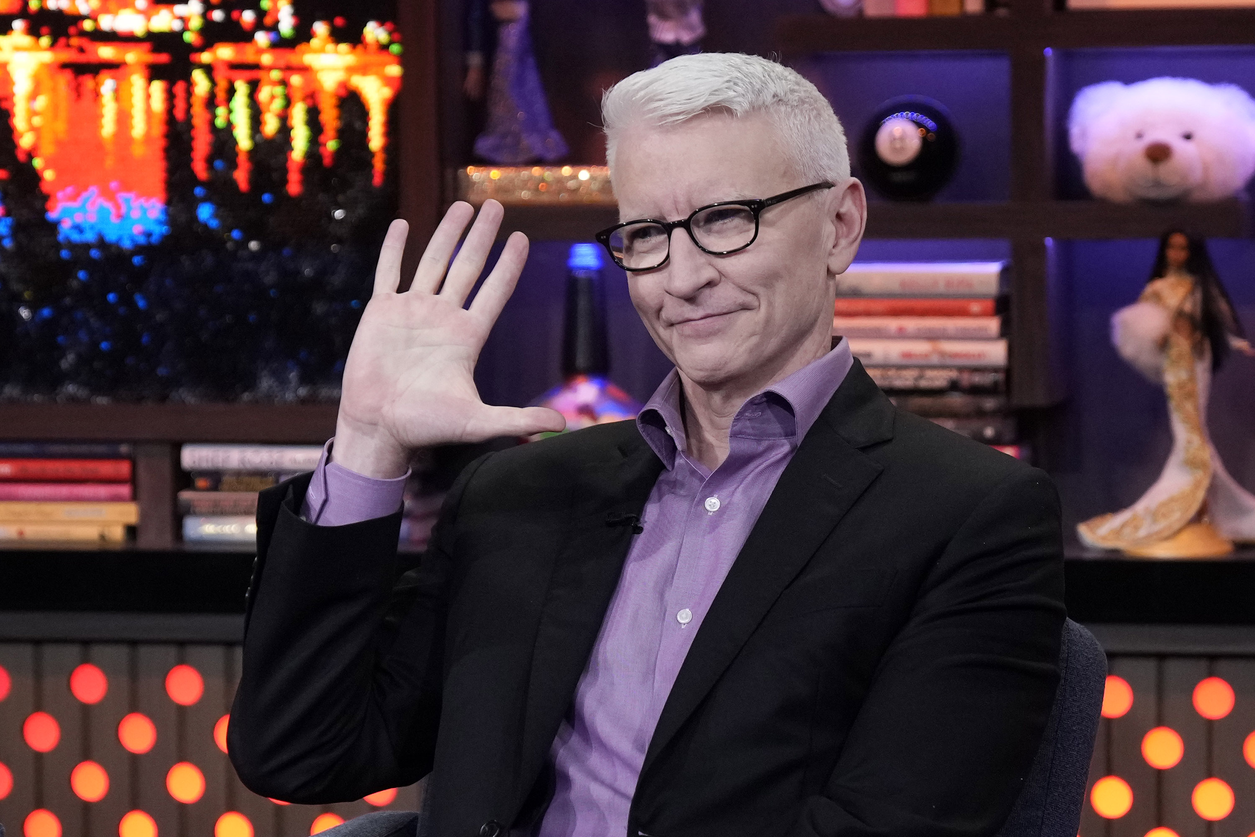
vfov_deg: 13.7
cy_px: 418
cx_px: 628
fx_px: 3486
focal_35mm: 100
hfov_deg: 20.4
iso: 2500
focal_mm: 67
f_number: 2.8
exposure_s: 1/160
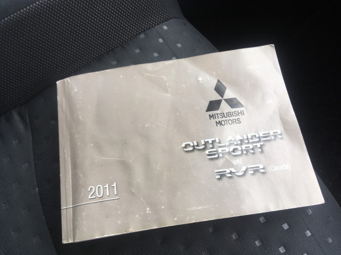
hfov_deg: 61.7
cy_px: 128
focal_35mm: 29
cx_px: 170
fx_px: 286
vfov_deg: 48.2
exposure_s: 1/120
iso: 25
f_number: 2.2
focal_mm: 4.15
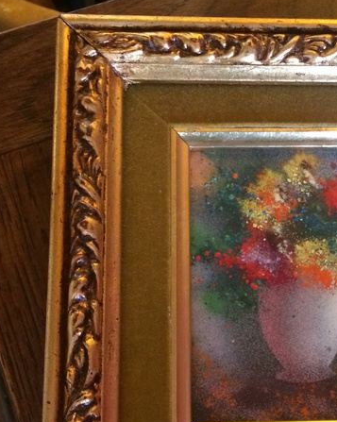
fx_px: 736
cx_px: 292
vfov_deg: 31.8
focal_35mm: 59
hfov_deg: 25.1
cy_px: 270
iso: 320
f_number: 2.2
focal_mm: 4.12
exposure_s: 1/20
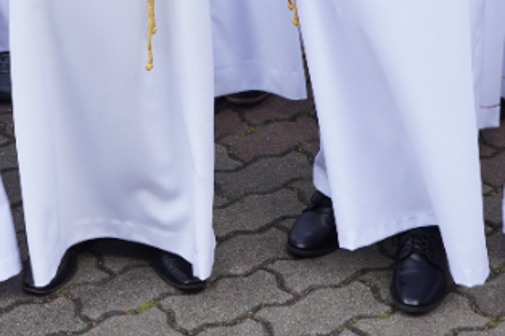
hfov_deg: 17.4
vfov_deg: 11.0
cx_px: 37
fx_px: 1626
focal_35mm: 116
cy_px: -260
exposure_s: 1/100
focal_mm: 28
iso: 160
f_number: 7.1
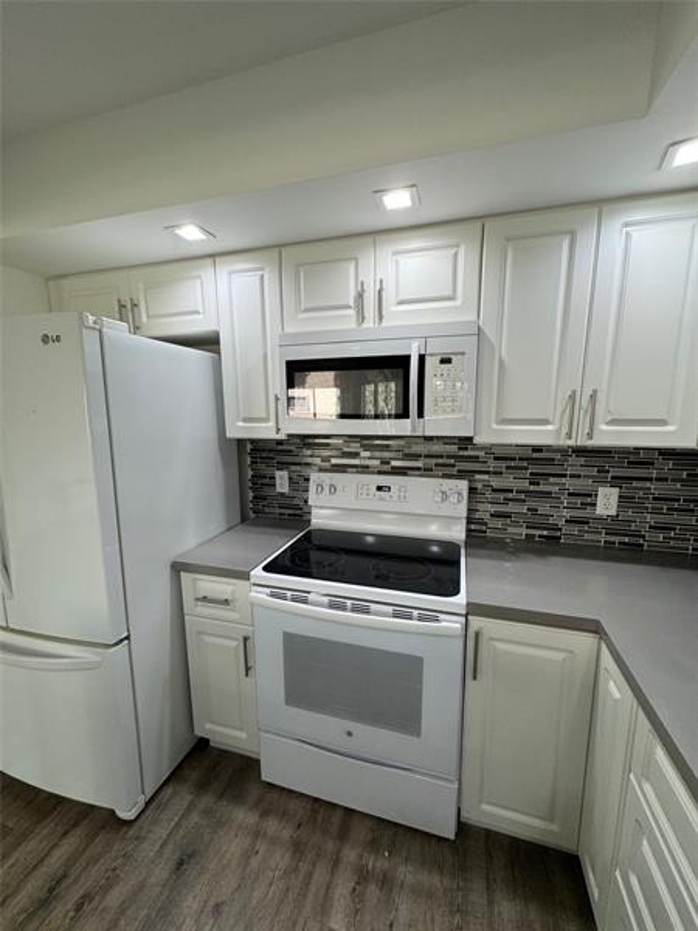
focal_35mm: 14
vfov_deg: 102.1
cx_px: 349
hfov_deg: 85.7
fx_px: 376
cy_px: 466
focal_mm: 2.22
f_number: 2.2
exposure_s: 1/120
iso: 125
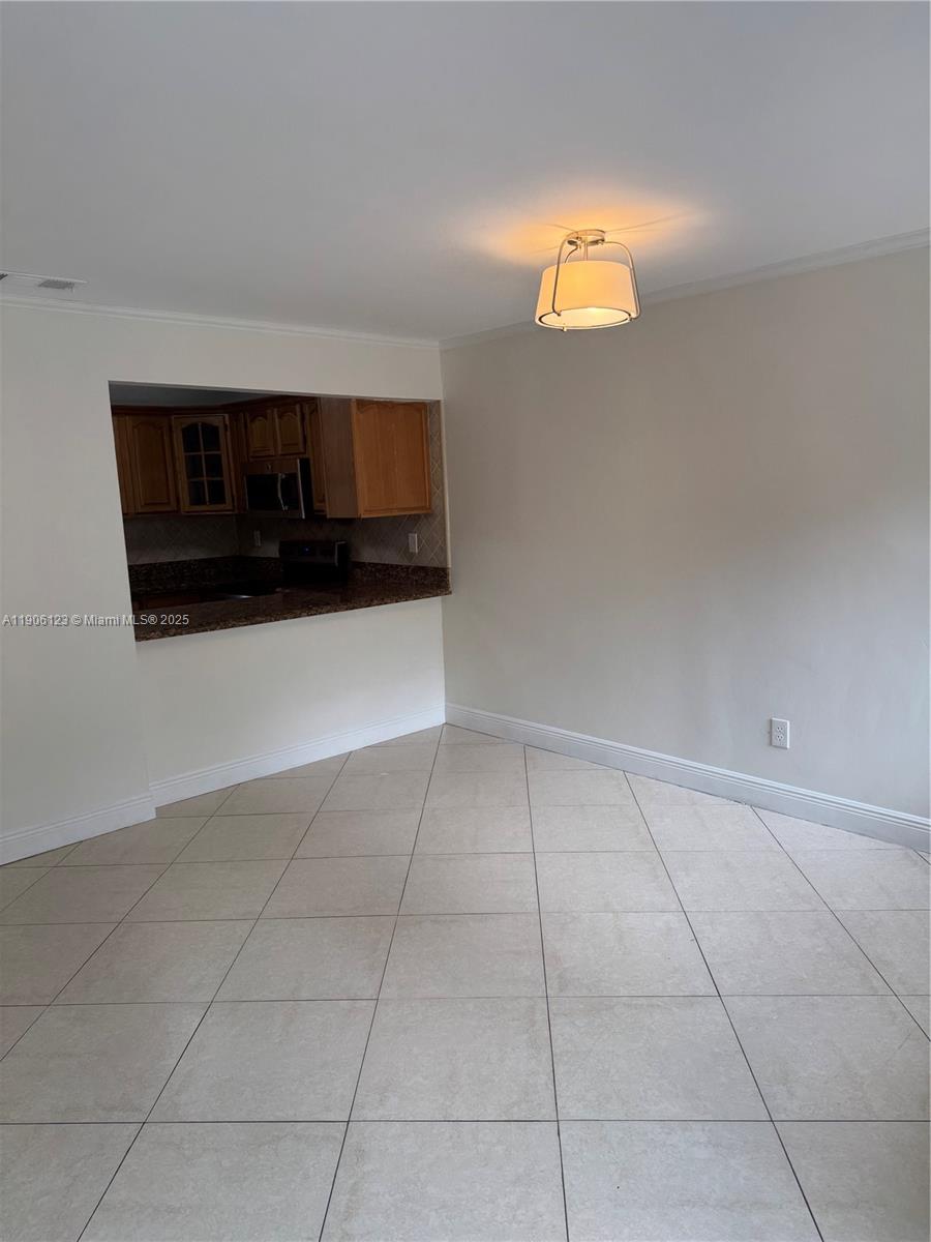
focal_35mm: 24
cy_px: 621
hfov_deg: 56.8
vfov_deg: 71.6
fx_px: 861
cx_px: 466
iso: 64
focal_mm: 6.76
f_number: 1.78
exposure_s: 1/160
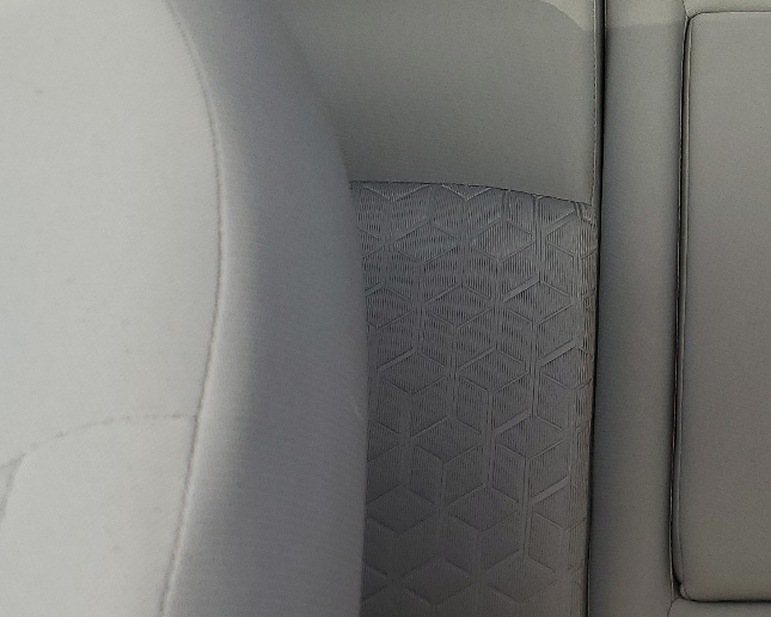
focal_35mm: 63
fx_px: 1438
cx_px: 803
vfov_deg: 24.0
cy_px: 175
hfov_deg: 27.9
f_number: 1.5
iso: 50
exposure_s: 1/357
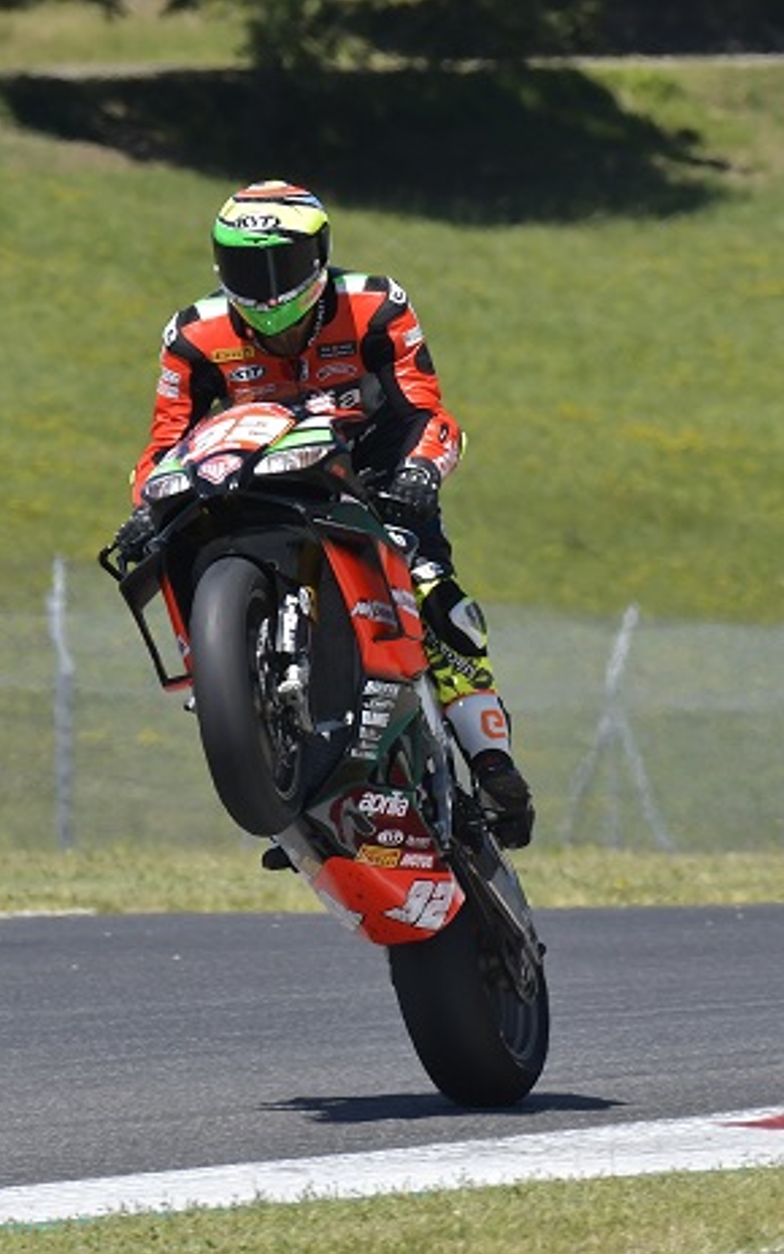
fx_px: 25230
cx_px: 524
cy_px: 627
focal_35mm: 738
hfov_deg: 1.8
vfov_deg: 2.8
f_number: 9
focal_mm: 320
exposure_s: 1/1250
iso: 500
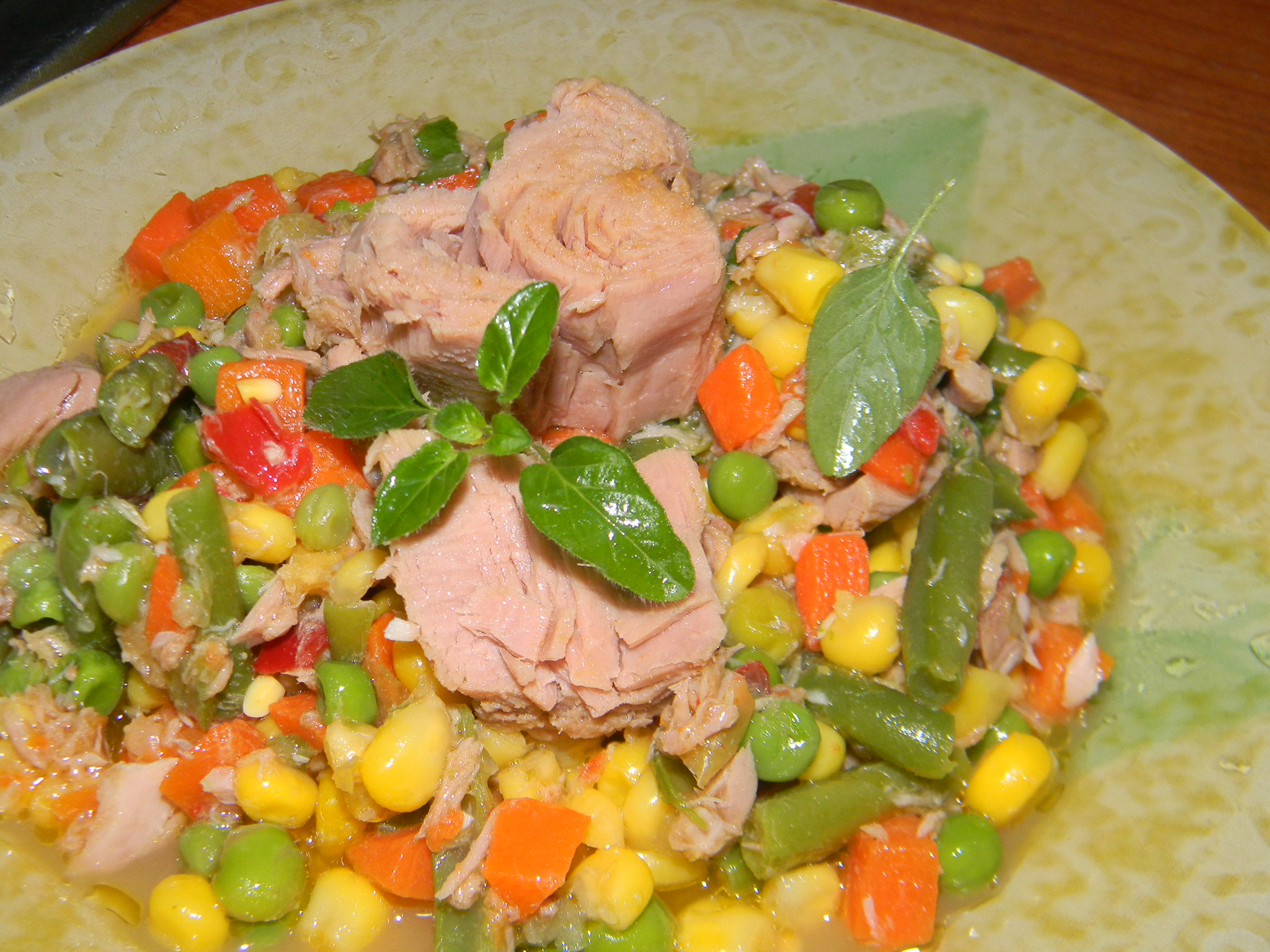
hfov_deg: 40.4
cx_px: 635
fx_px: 1724
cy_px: 476
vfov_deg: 30.9
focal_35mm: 47
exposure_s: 1/30
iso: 200
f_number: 7.8
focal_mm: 8.6
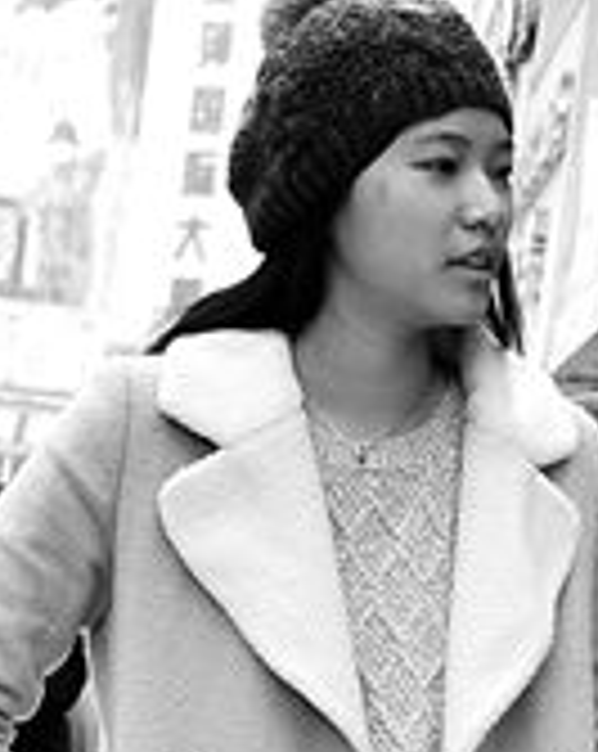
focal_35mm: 202
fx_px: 4481
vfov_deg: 9.4
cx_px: 9
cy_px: 919
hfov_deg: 7.6
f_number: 4
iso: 400
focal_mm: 35
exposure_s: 1/250
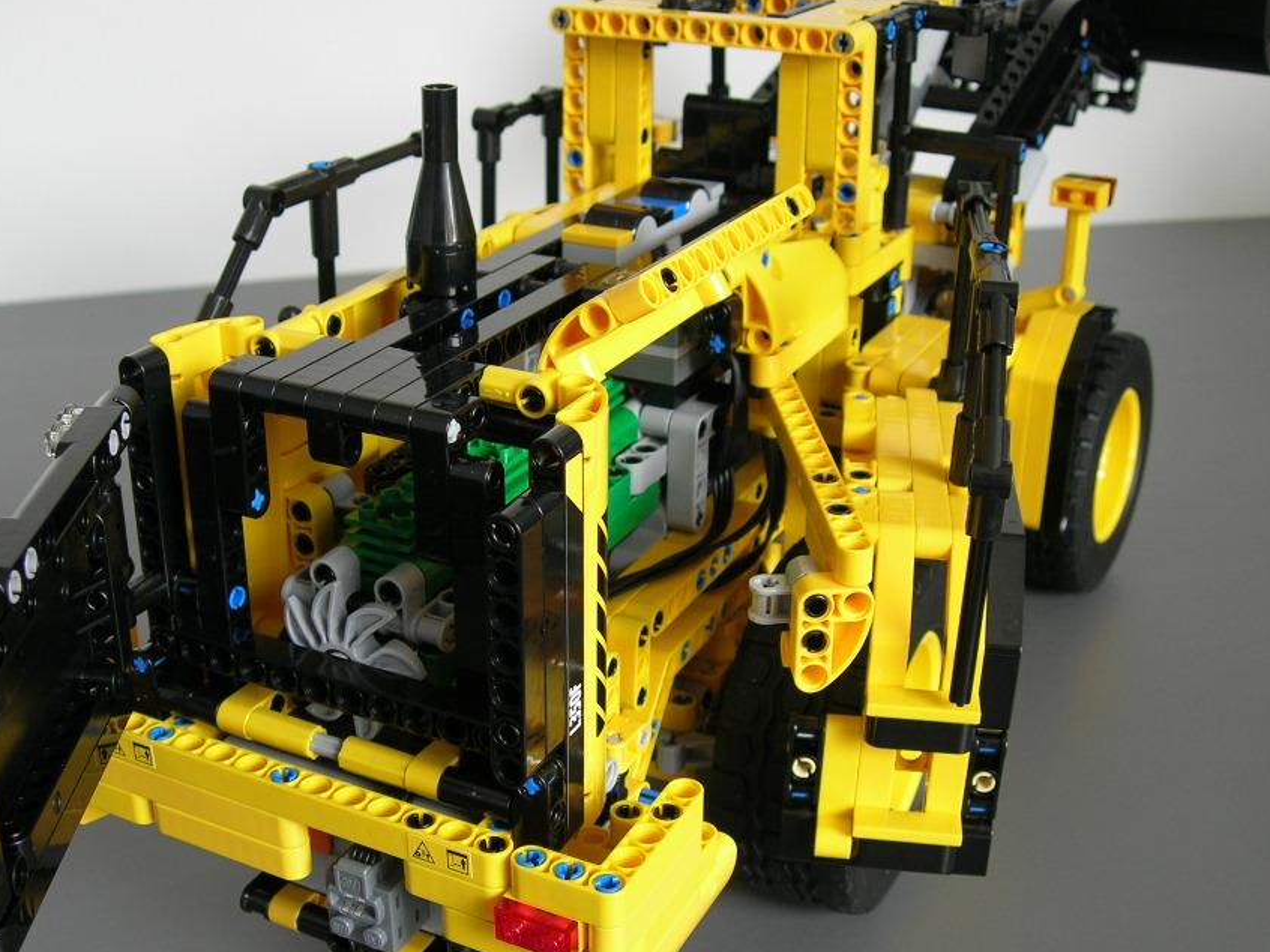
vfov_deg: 31.5
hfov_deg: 41.2
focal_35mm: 46
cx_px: 590
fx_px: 1687
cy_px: 545
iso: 64
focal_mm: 7.8
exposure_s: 1/46.6
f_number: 2.8
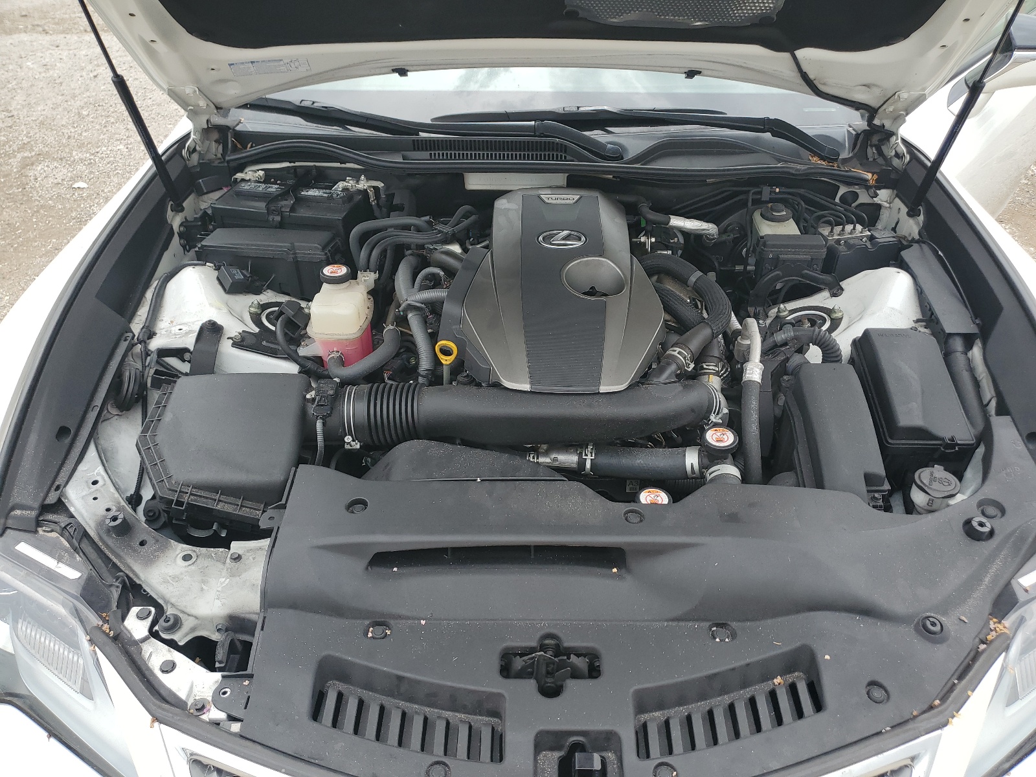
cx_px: 518
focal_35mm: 26
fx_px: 778
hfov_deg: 67.3
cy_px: 388
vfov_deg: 53.1
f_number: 1.5
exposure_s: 1/1000
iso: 50
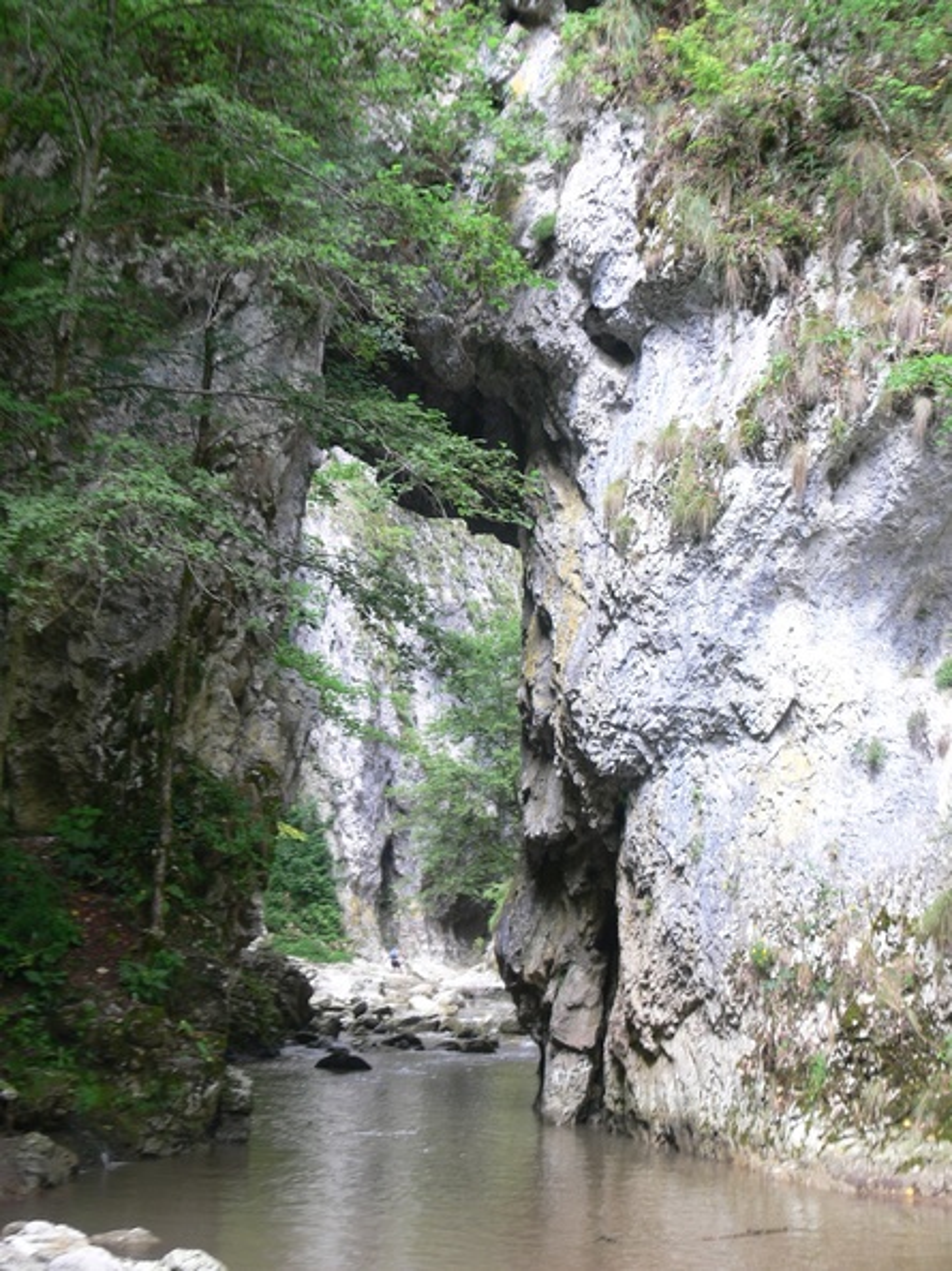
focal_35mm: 58
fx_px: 2128
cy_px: 636
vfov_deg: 33.2
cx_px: 476
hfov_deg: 25.2
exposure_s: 1/30
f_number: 3.2
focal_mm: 12.3
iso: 80
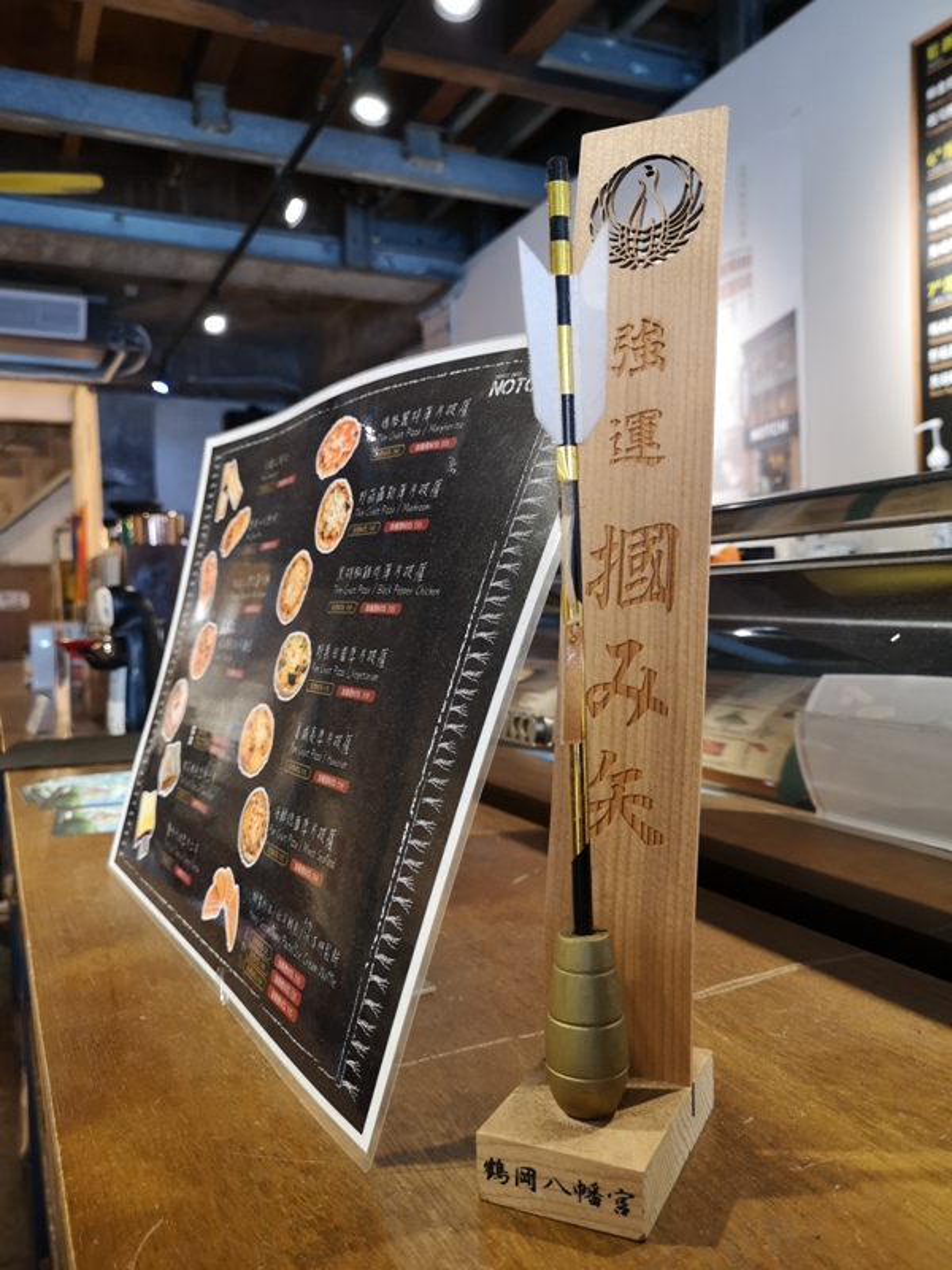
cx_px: 476
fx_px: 990
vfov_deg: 65.3
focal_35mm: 27
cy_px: 635
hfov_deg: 51.4
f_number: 1.8
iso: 320
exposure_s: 1/33.3
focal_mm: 3.95
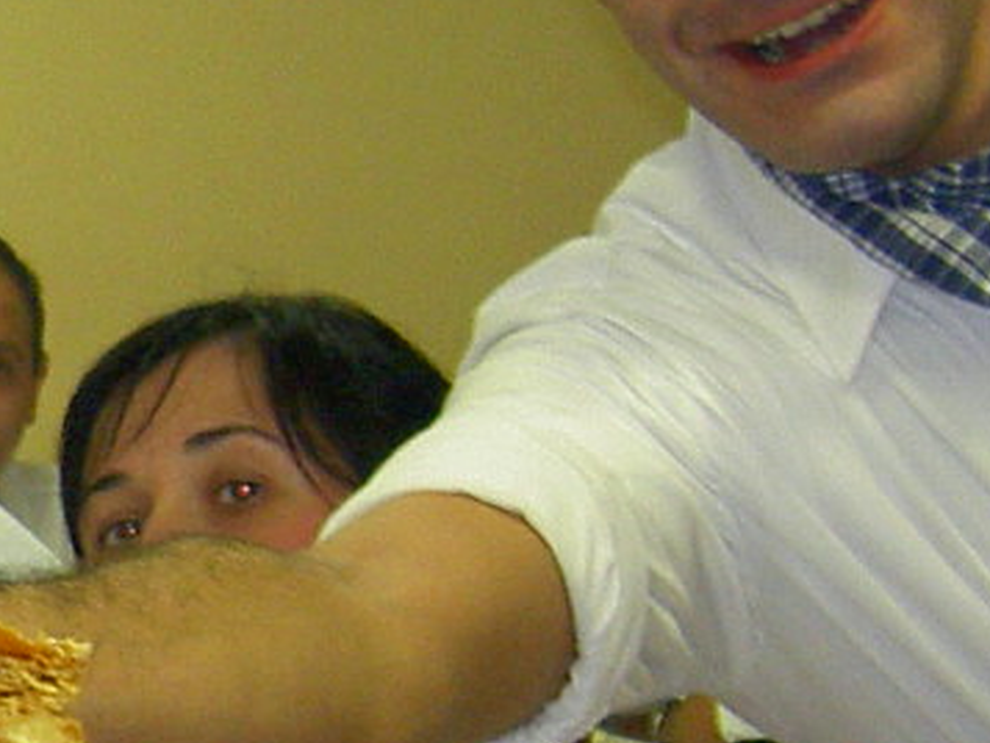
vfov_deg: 7.5
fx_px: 5636
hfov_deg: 9.5
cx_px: -857
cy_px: 674
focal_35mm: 197
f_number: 2.9
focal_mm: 9
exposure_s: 1/64.1
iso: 100
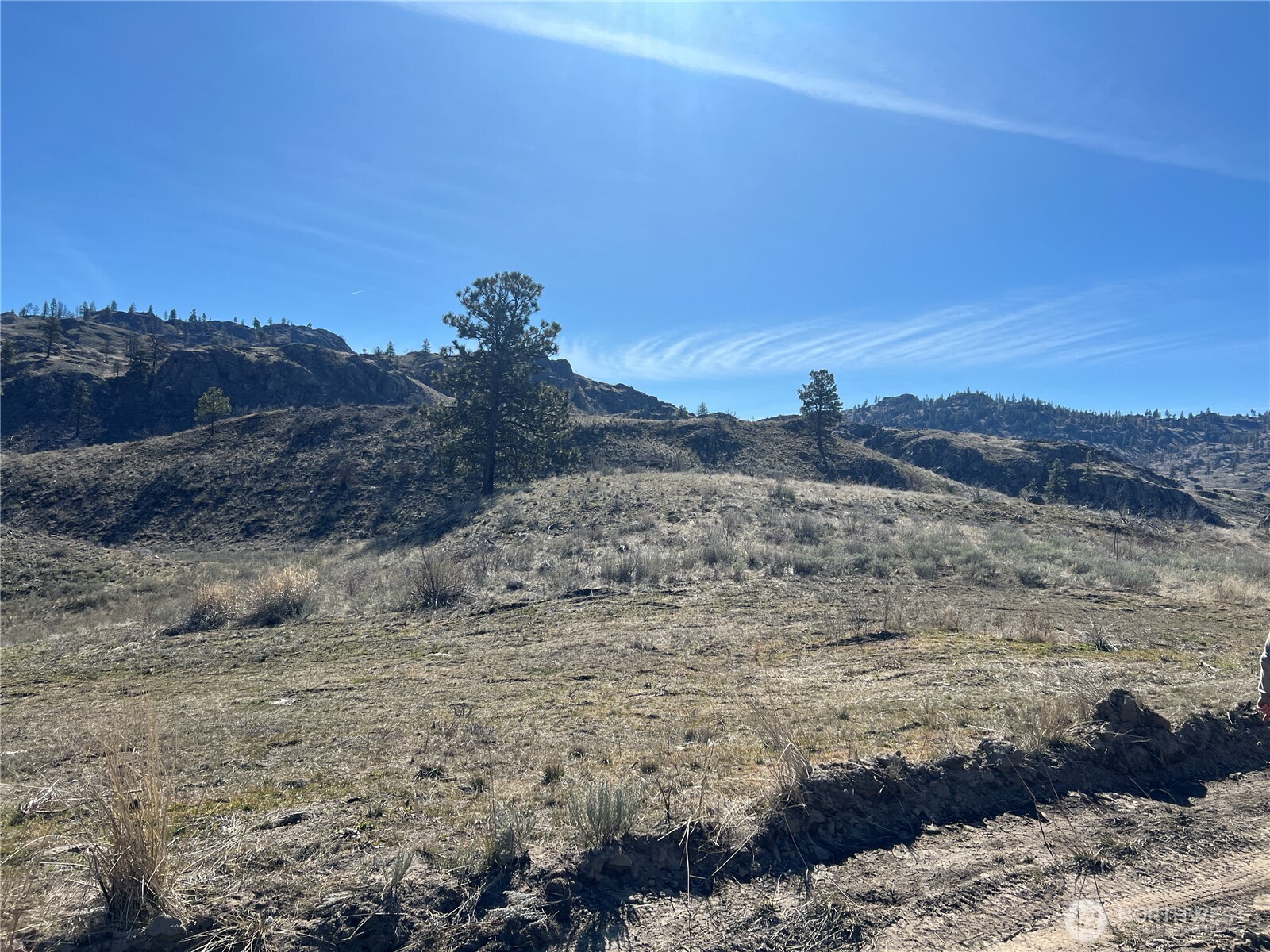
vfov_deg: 53.1
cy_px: 476
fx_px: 954
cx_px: 635
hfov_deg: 67.3
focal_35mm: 26
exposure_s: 1/5882
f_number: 1.5
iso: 50
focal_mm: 5.7
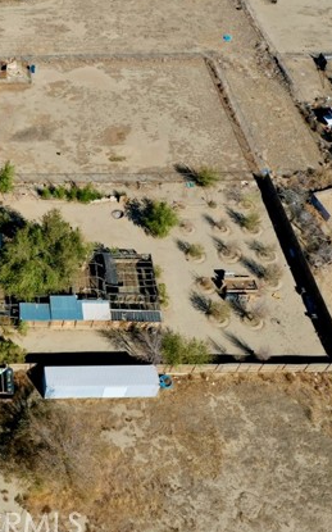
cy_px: 269
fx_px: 638
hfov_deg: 26.5
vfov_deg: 45.3
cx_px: -47
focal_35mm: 44
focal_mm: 10.26
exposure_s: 1/800
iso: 100
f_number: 6.3
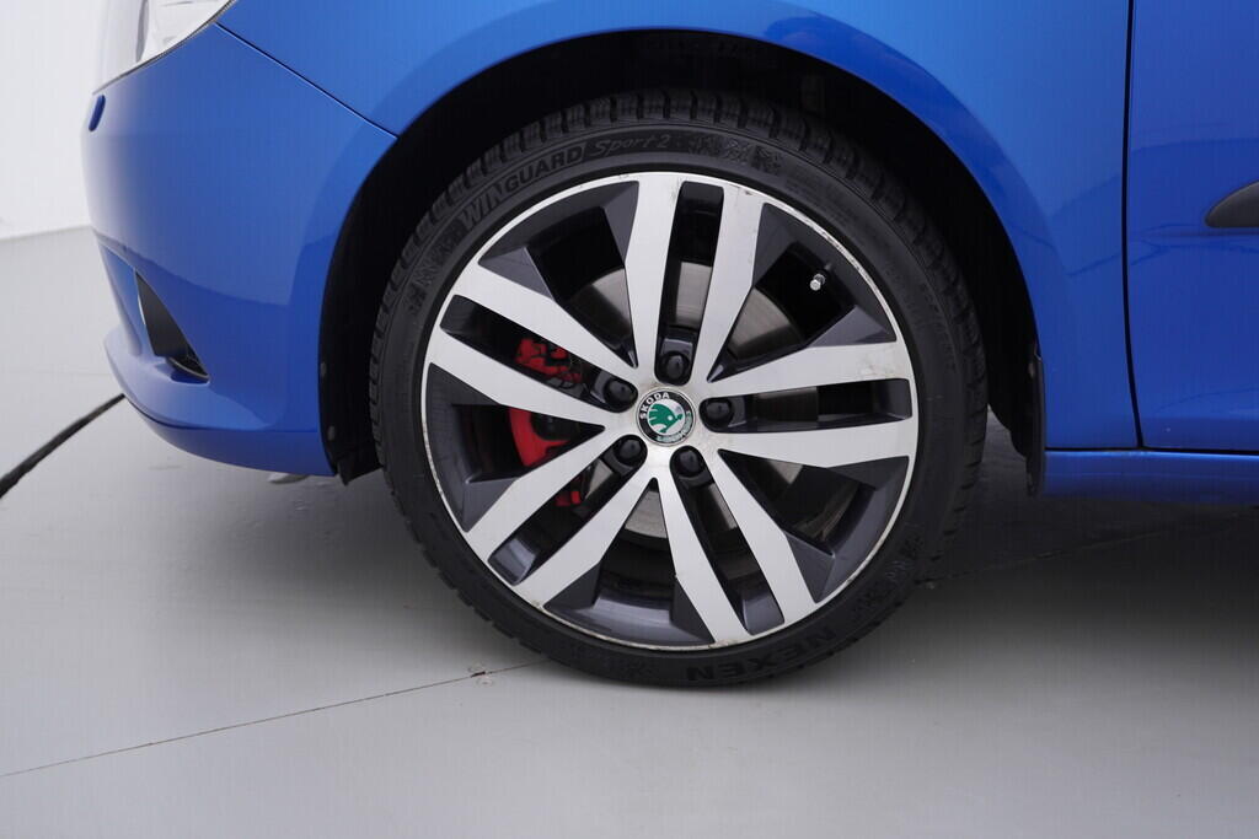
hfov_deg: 53.1
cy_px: 420
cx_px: 630
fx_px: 1259
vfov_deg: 36.9
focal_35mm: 36
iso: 125
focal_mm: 24
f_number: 3.5
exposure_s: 1/60
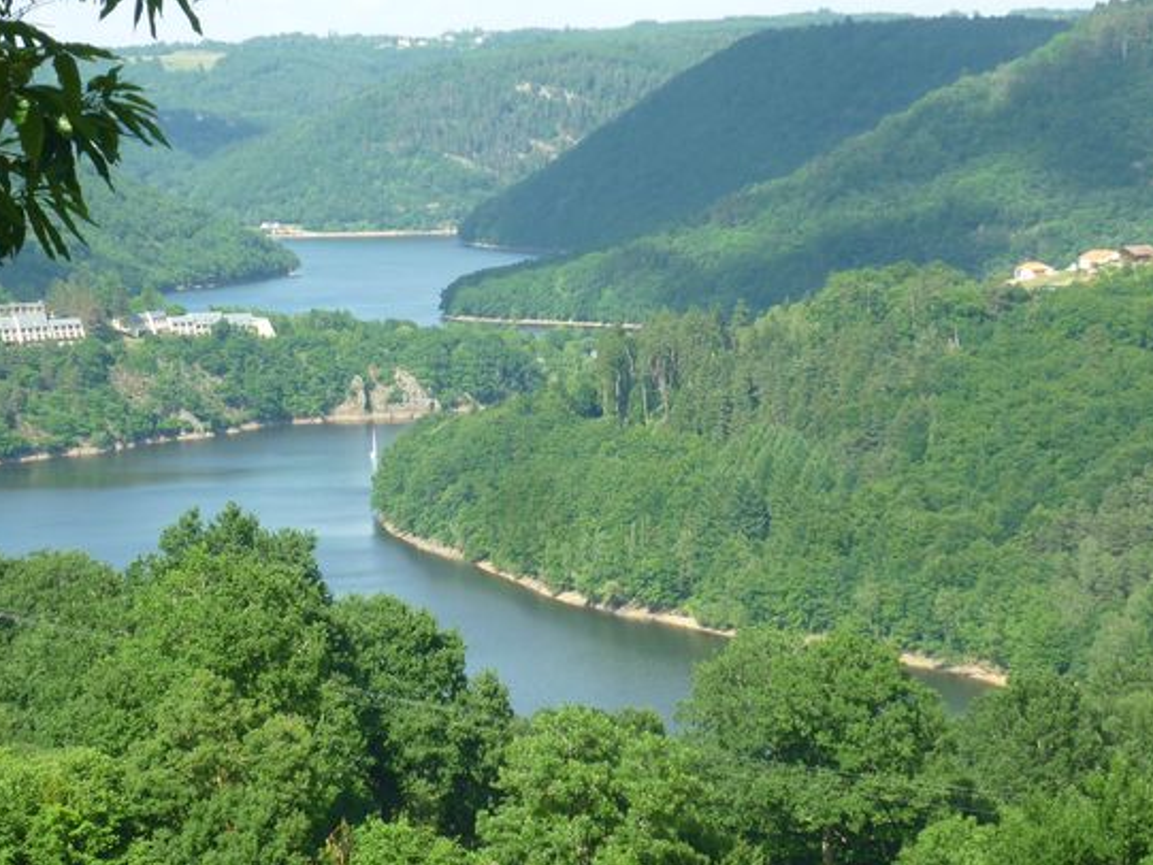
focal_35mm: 129
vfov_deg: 11.5
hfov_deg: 15.3
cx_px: 499
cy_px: 390
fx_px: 4298
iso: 80
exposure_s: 1/200
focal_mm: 15.3
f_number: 4.7
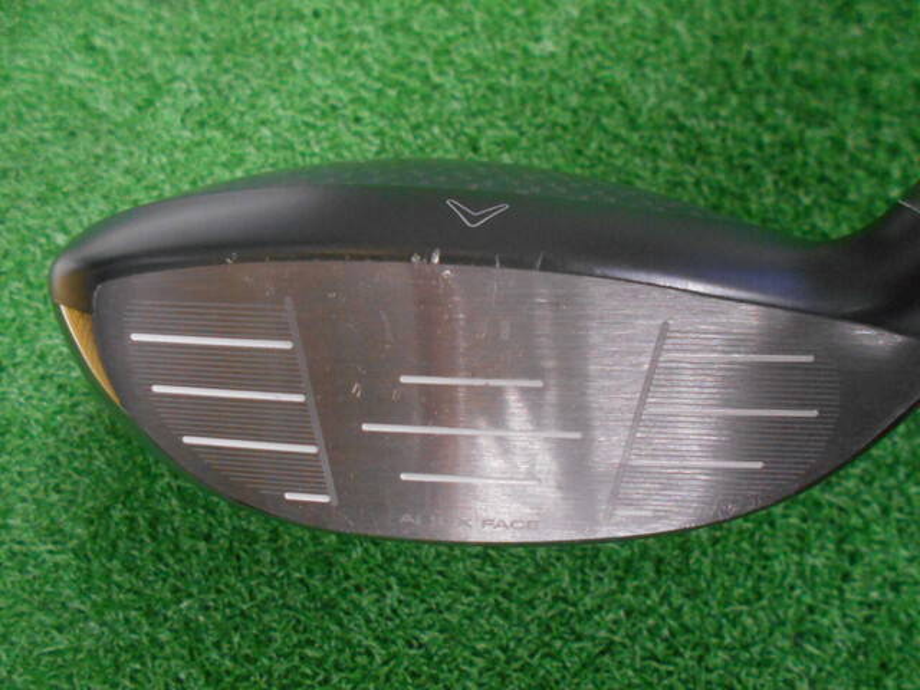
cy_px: 345
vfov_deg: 53.1
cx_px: 460
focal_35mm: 26
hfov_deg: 67.3
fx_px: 691
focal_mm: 4.6
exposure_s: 1/30
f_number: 3.2
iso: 800
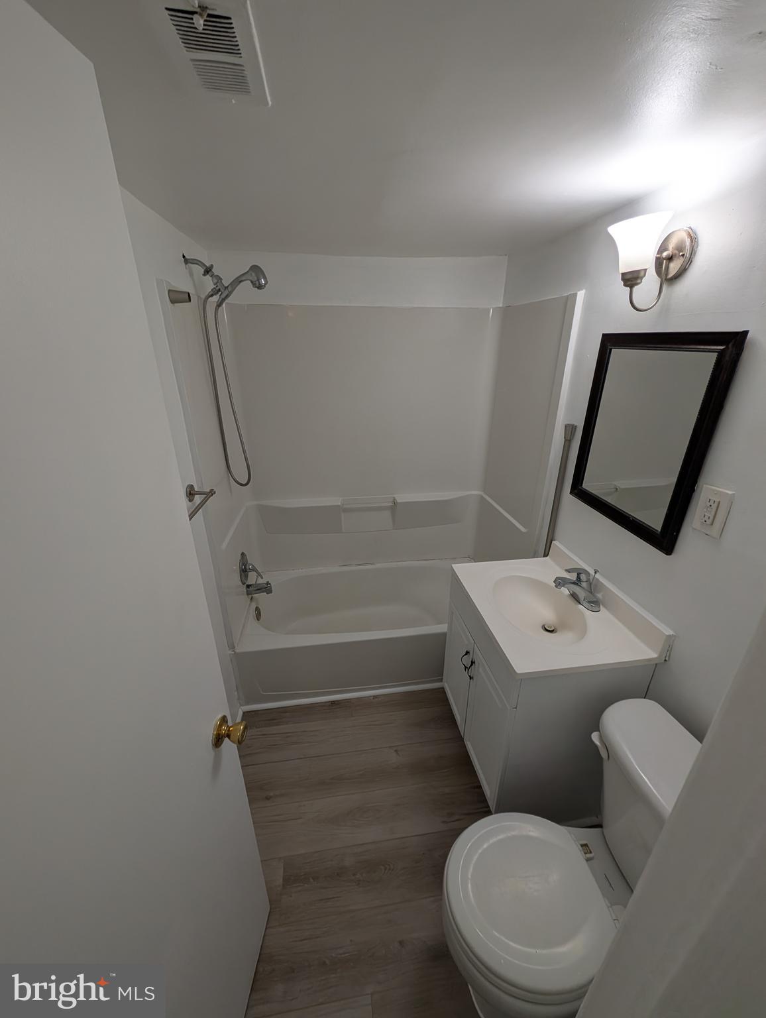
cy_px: 509
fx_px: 353
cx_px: 383
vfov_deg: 110.5
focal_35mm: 12
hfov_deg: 94.6
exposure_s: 1/120
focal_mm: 2.02
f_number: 1.7
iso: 68
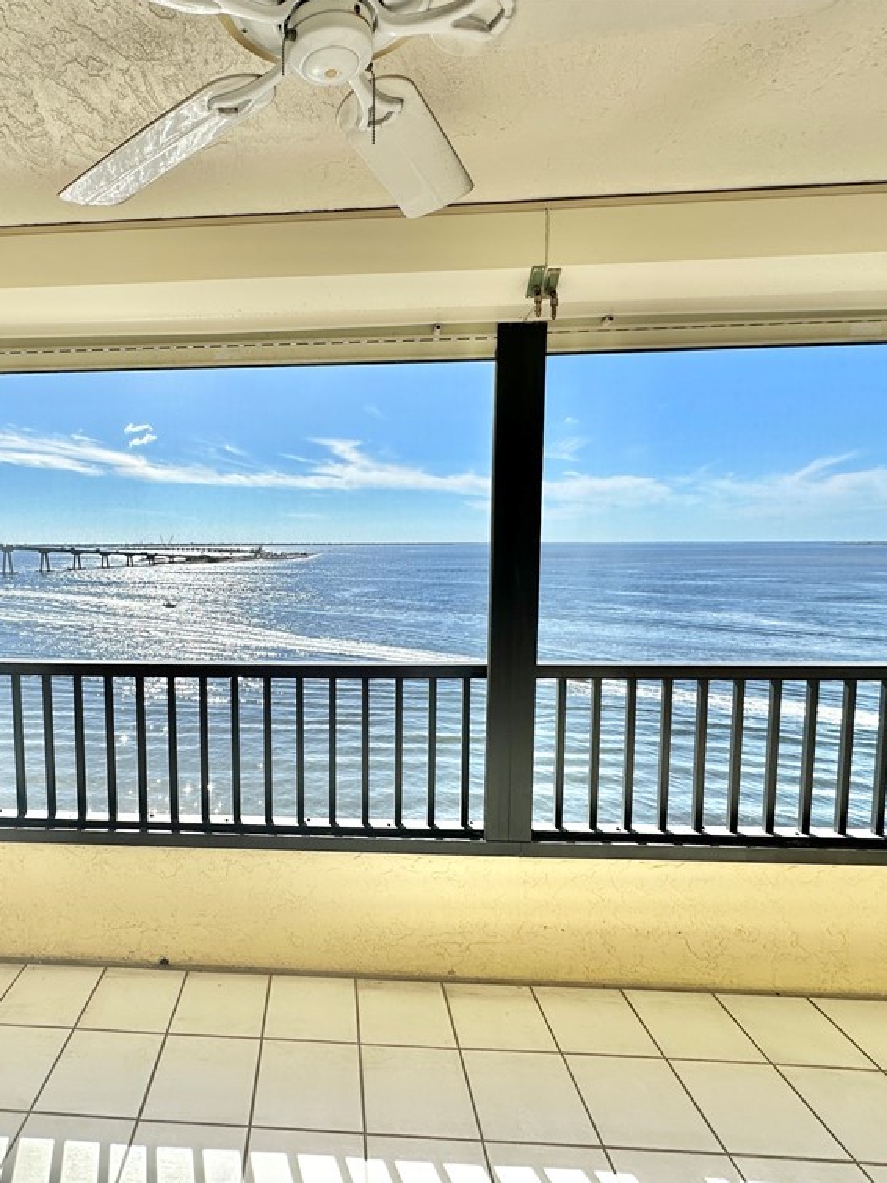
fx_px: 649
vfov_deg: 84.7
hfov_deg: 66.4
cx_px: 281
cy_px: 595
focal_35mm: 19
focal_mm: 2.22
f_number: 2.2
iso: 40
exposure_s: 1/1667
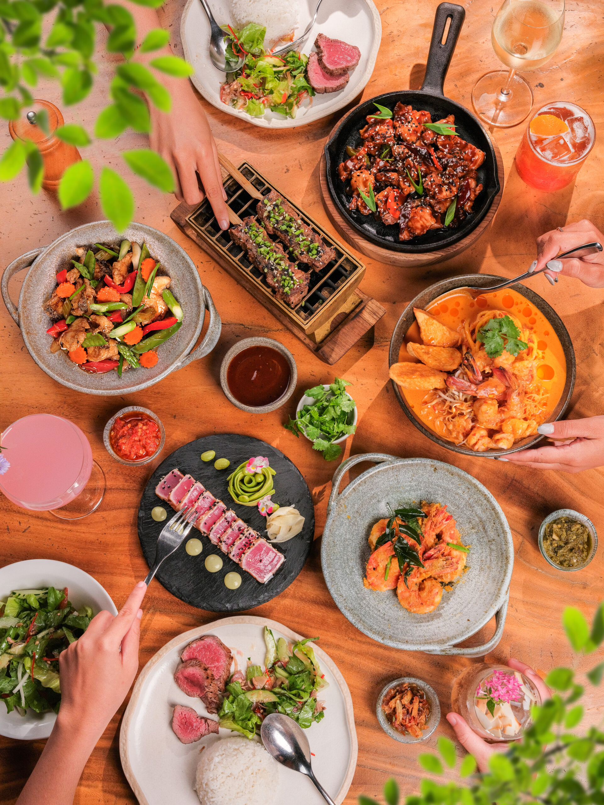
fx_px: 1024
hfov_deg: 32.9
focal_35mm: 44
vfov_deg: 42.9
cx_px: 302
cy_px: 402
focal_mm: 55
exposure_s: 1/125
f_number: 11
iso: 1250
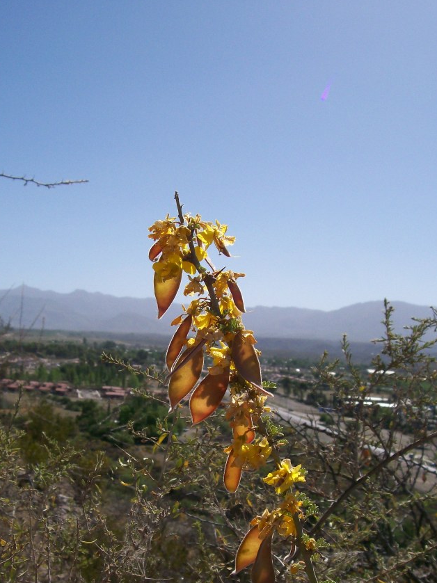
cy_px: 352
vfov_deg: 42.7
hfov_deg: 32.8
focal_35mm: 44
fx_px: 741
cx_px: 202
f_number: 4.8
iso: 80
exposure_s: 1/949
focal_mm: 6
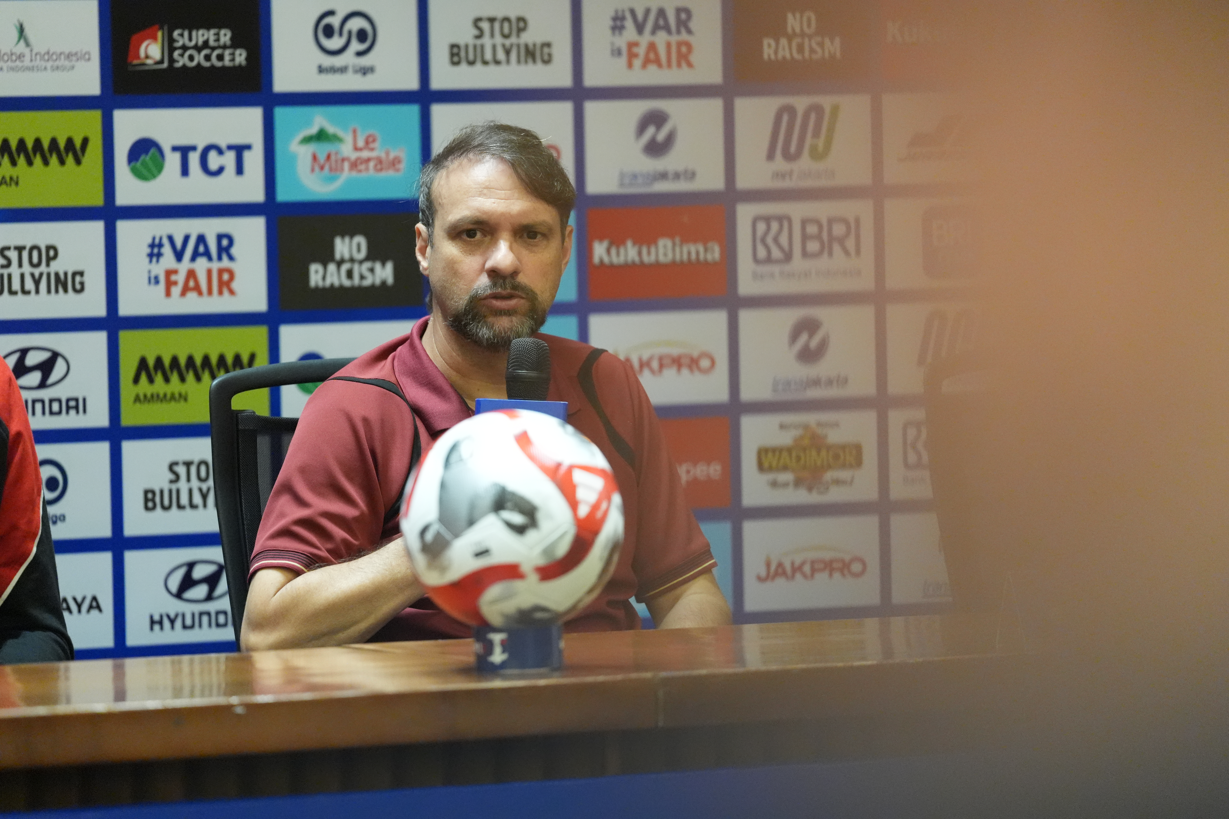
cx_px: 614
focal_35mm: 300
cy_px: 410
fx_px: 10241
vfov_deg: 4.6
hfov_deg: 6.9
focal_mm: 300
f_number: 2.8
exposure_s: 1/125
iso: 8000
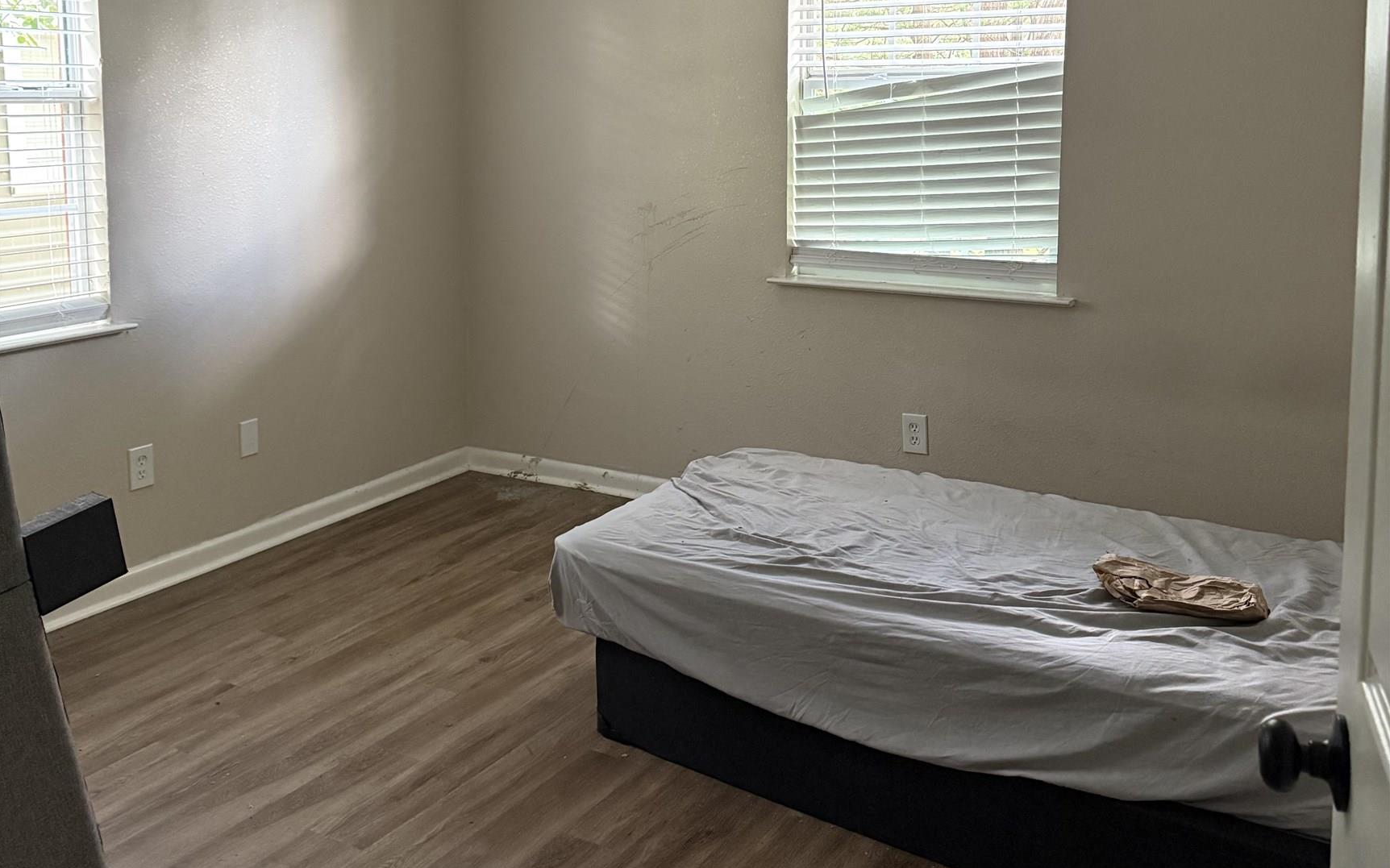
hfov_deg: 56.7
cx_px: 694
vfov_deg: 36.5
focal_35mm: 34
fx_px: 1288
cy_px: 231
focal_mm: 6.76
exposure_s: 1/60
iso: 800
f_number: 1.78
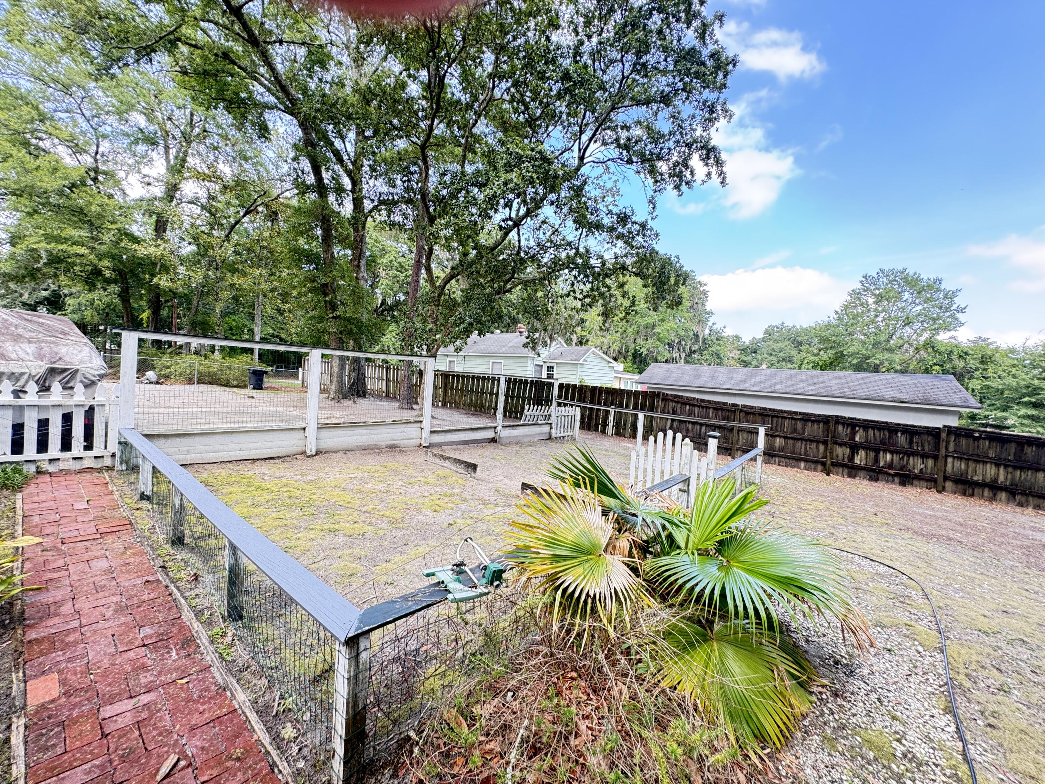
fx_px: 423
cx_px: 522
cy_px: 392
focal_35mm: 14
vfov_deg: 85.7
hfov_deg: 102.1
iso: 64
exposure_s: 1/99
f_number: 2.2
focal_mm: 2.22
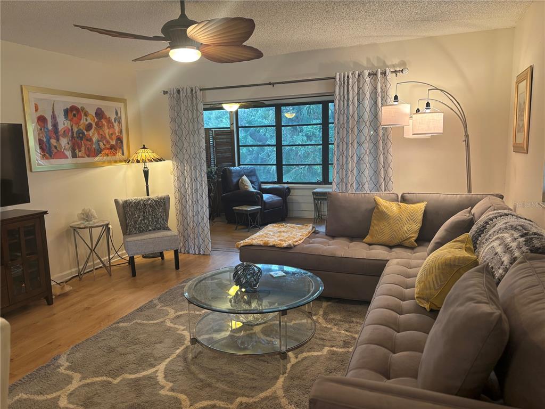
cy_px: 204
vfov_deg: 53.1
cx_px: 272
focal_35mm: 26
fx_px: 409
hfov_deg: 67.3
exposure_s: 1/60
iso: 125
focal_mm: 5.96
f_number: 1.6
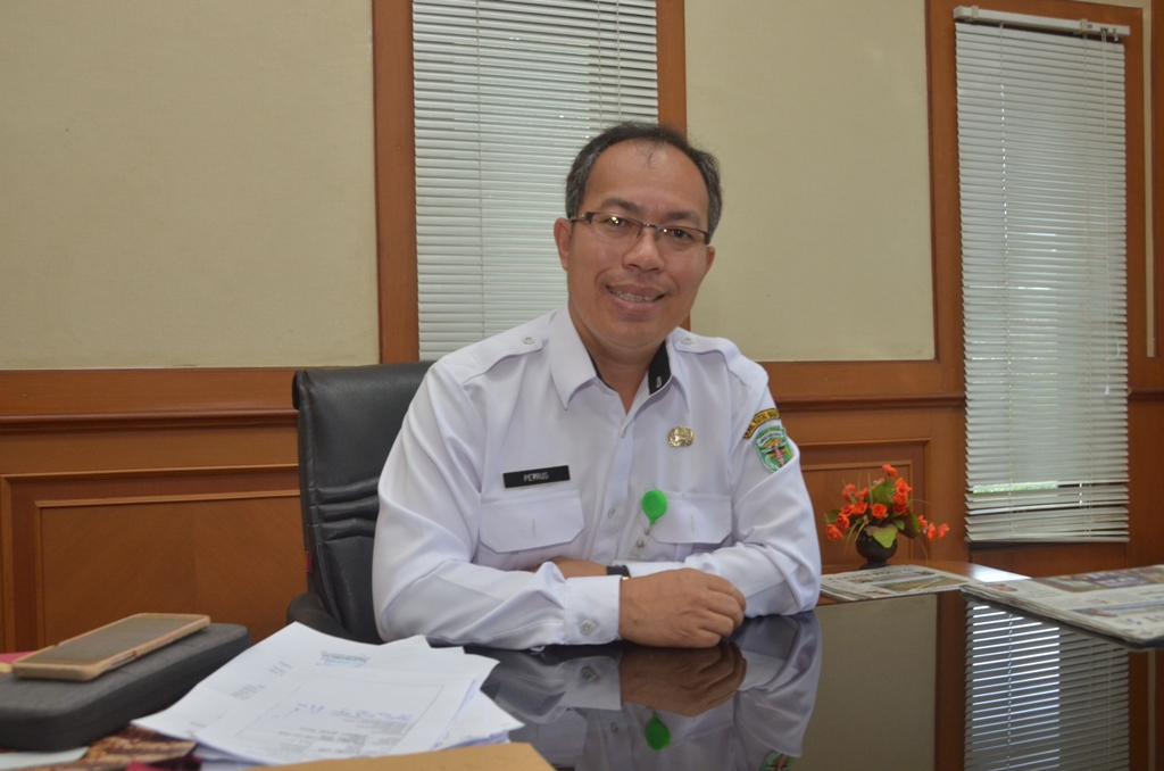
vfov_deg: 39.8
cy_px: 386
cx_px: 582
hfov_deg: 57.3
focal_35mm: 33
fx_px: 1065
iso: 1000
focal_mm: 22
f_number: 7.1
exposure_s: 1/60
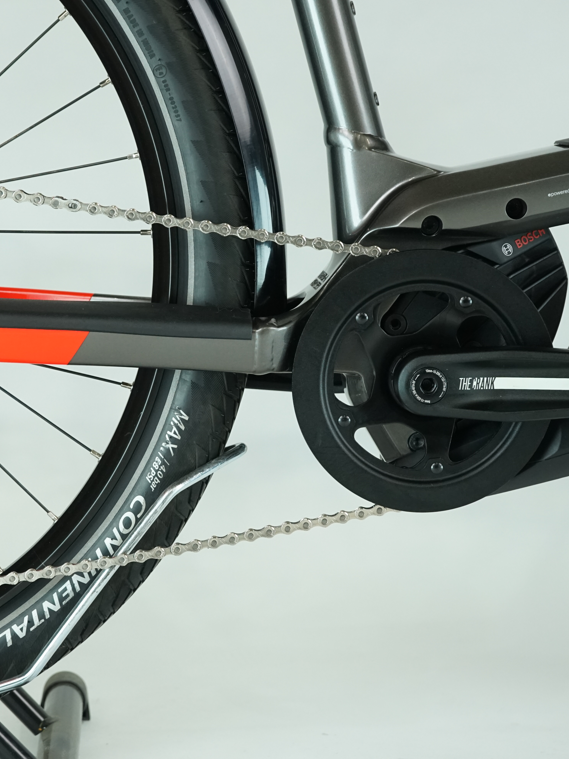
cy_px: 383
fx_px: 1951
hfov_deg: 16.5
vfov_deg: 22.0
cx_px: 150
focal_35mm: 89
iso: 1600
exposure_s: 1/200
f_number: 5.6
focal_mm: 61
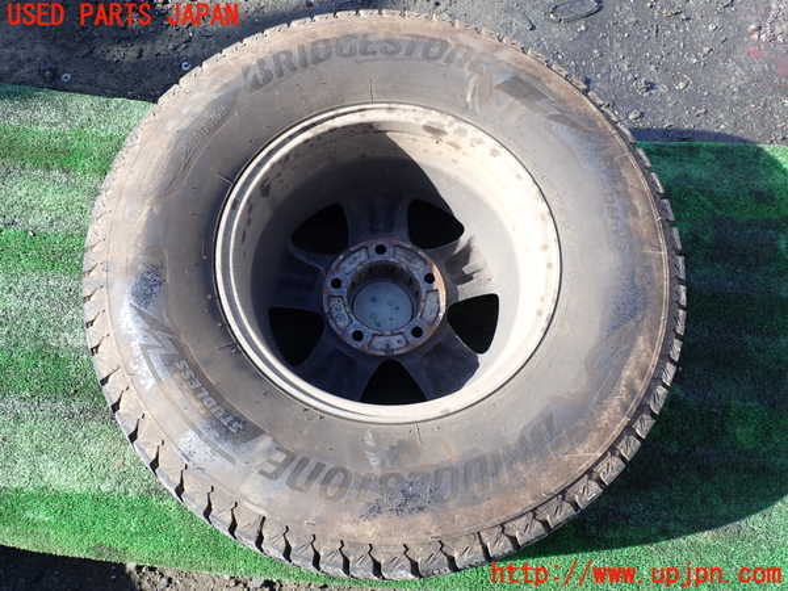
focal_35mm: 30
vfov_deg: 46.8
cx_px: 394
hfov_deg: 60.0
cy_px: 296
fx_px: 683
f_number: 3.2
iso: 100
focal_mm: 5.4
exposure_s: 1/250
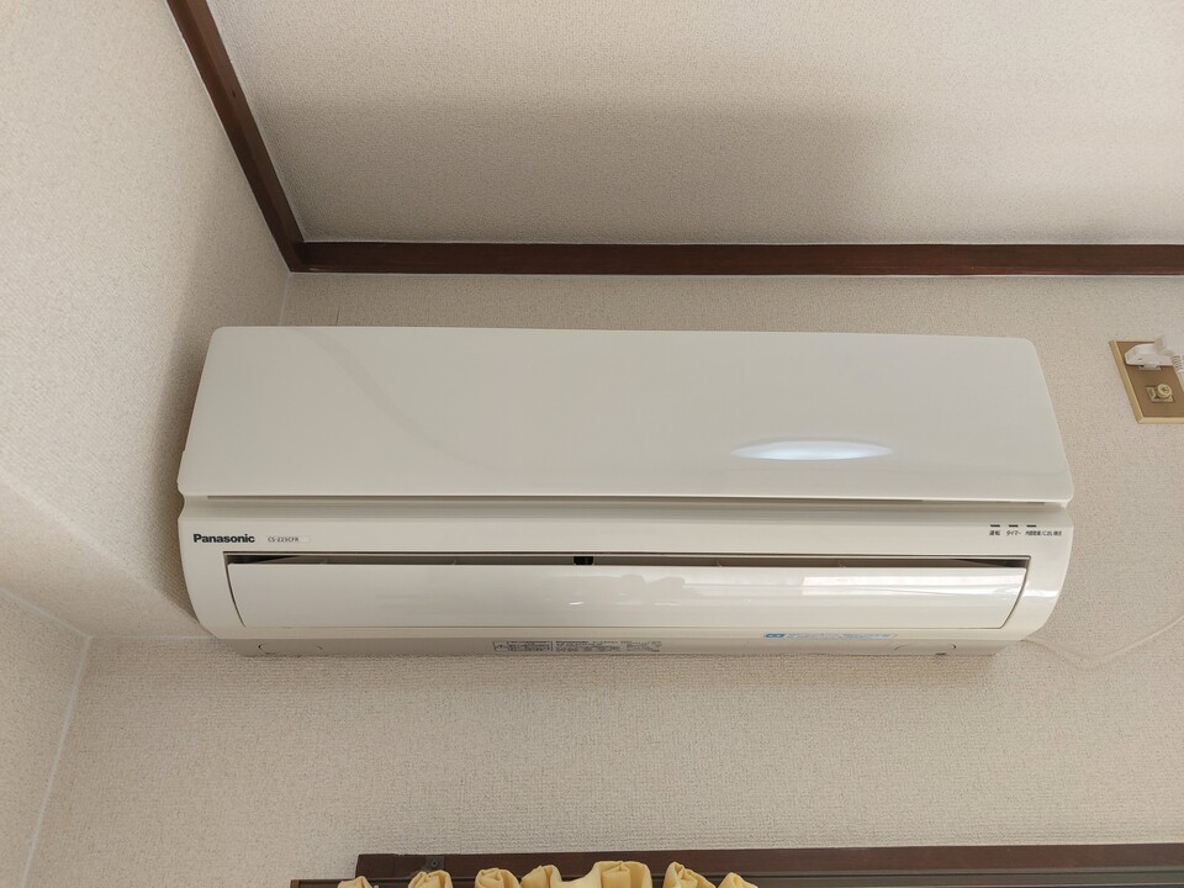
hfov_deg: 71.6
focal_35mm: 24
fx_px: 821
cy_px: 444
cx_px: 592
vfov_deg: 56.8
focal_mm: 5.23
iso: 50
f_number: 1.8
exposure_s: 1/120
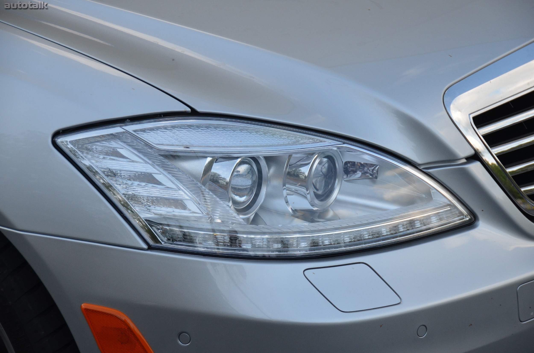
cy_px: 176
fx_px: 1776
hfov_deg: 17.1
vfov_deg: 11.4
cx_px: 267
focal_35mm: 120
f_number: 5
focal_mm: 80
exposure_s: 1/1000
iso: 720
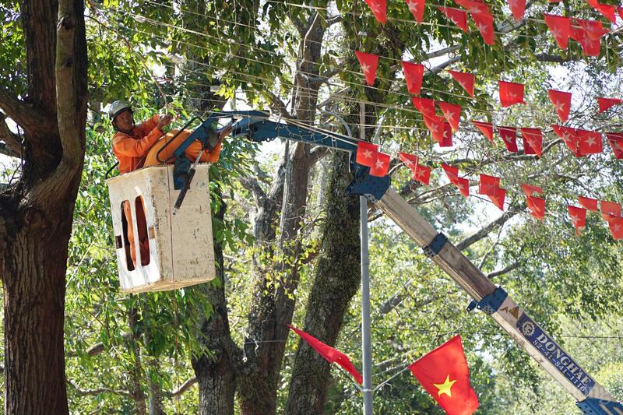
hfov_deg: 13.1
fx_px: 2716
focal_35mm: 157
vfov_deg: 8.7
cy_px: 208
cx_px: 312
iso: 200
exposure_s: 1/200
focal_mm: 105
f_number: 5.6
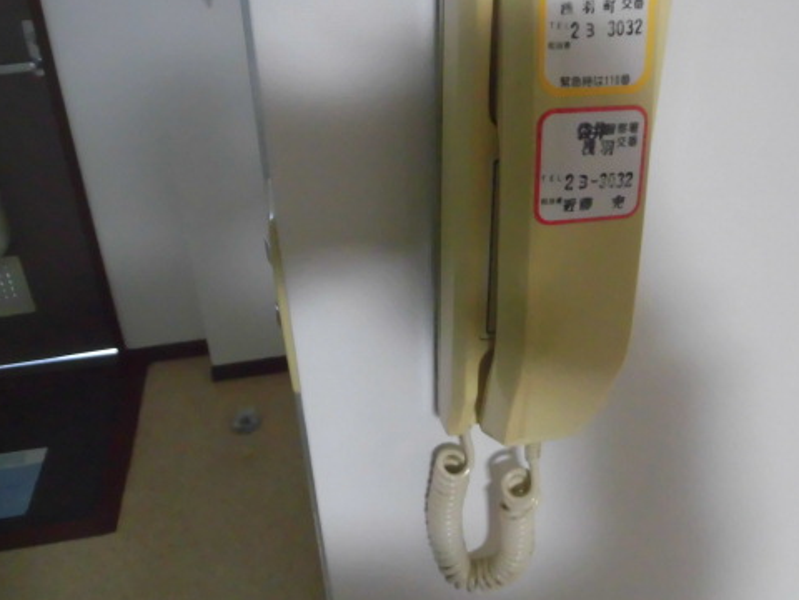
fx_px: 739
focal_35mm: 32
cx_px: 474
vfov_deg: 44.1
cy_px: 272
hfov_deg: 56.4
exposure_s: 1/25
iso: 800
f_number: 3.1
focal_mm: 4.3
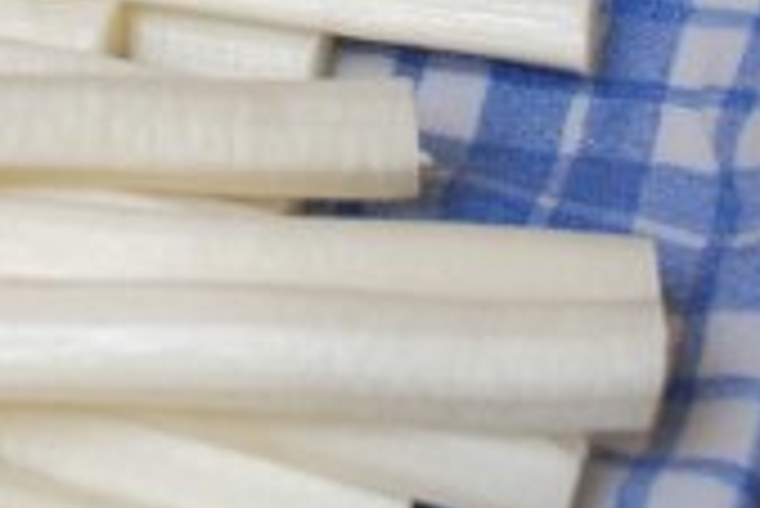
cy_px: -396
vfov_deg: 6.8
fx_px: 4205
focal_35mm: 199
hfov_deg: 10.3
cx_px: 270
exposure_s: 1/80
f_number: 4.5
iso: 160
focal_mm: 28
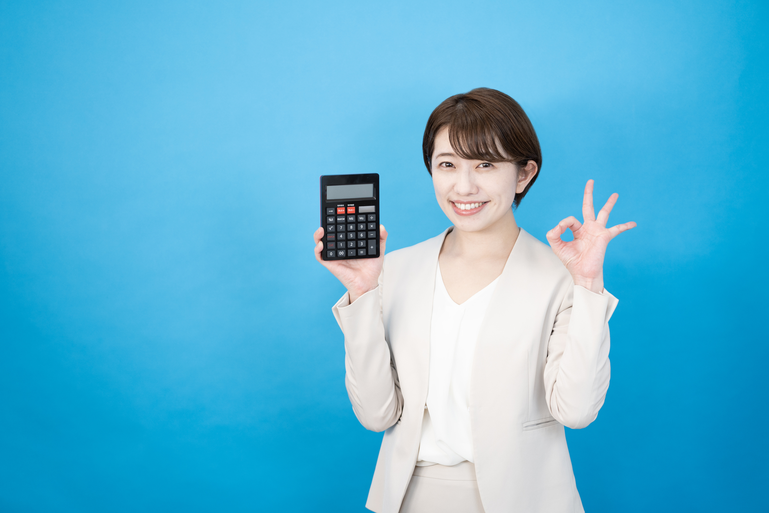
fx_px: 1538
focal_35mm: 72
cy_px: 256
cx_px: 384
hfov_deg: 28.1
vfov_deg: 18.9
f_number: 2.8
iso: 250
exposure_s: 1/80
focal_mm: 72
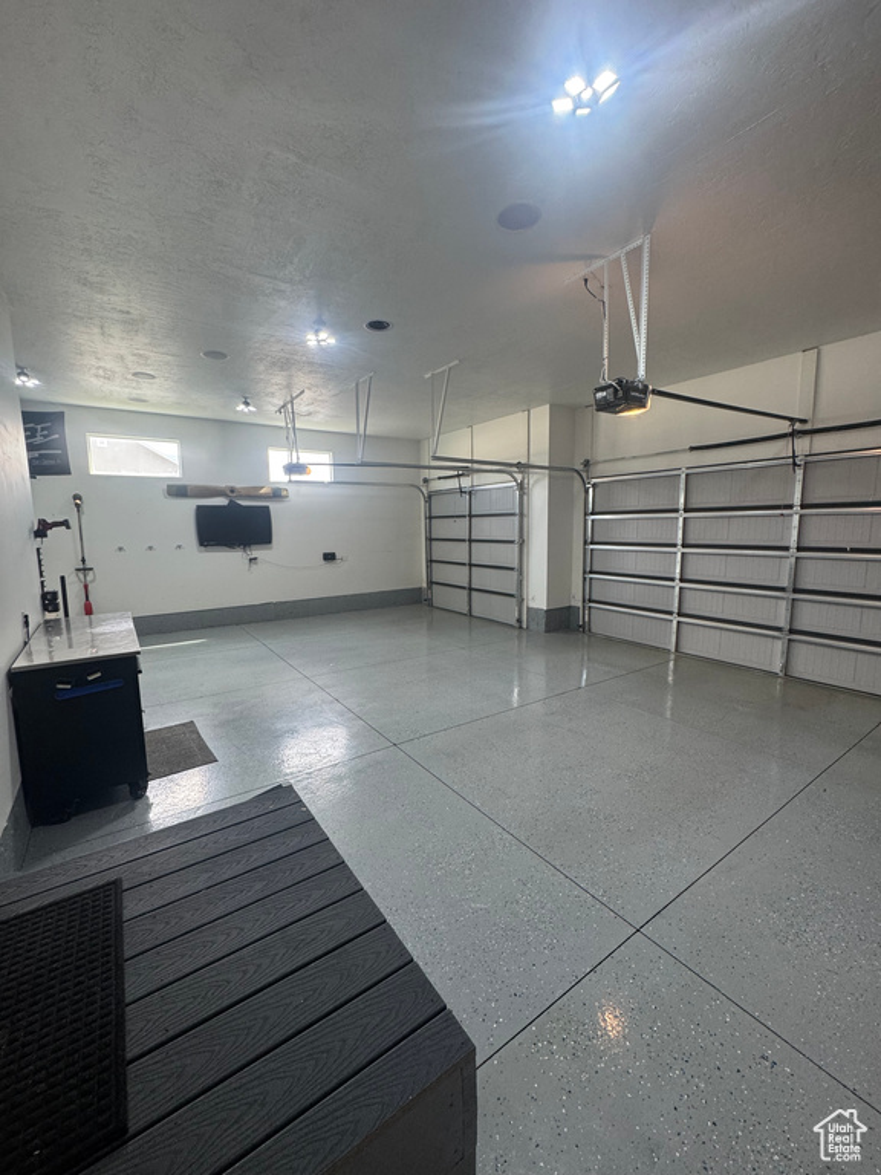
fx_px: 475
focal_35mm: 14
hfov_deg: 85.7
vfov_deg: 102.1
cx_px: 440
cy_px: 588
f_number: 2.2
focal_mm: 2.22
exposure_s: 1/99
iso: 160
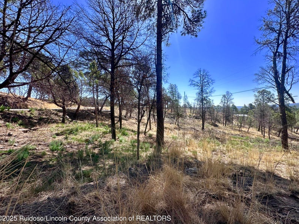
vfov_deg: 81.7
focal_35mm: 15
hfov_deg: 98.1
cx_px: 157
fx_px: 130
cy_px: 109
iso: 40
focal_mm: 2.22
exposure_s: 1/1233
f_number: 2.2
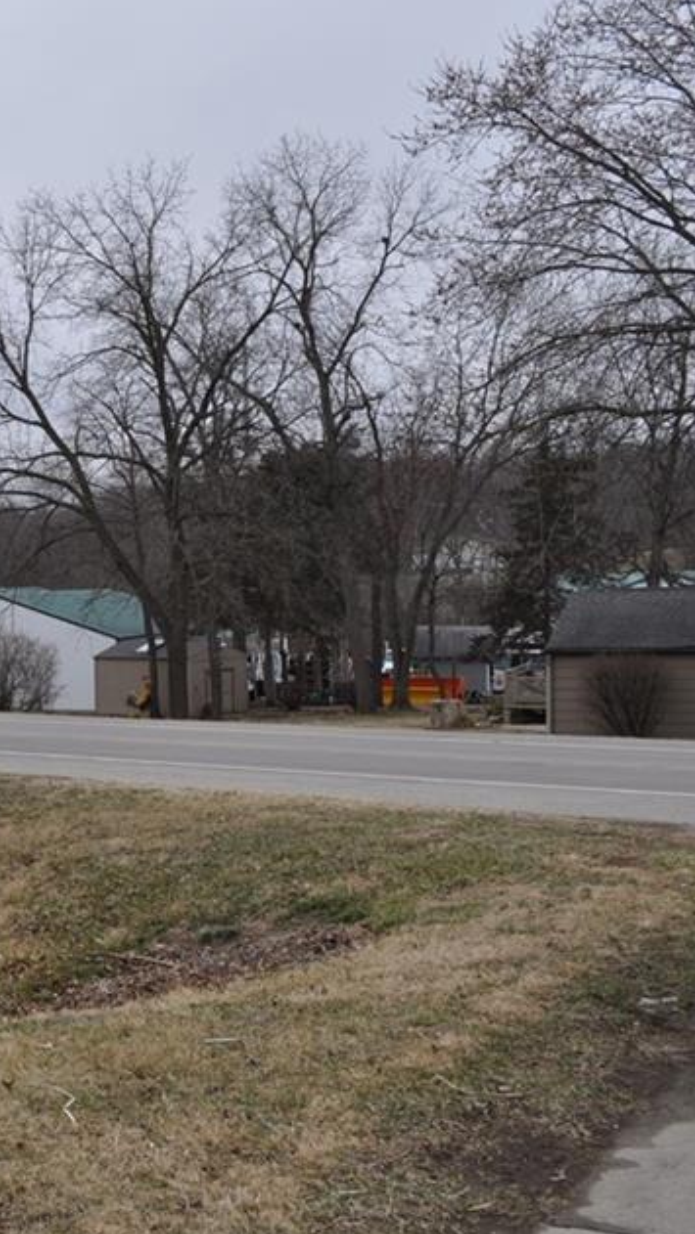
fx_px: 1834
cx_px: -209
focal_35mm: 56
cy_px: 625
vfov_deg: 37.2
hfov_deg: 19.7
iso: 200
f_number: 8
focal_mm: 22
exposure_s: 1/250
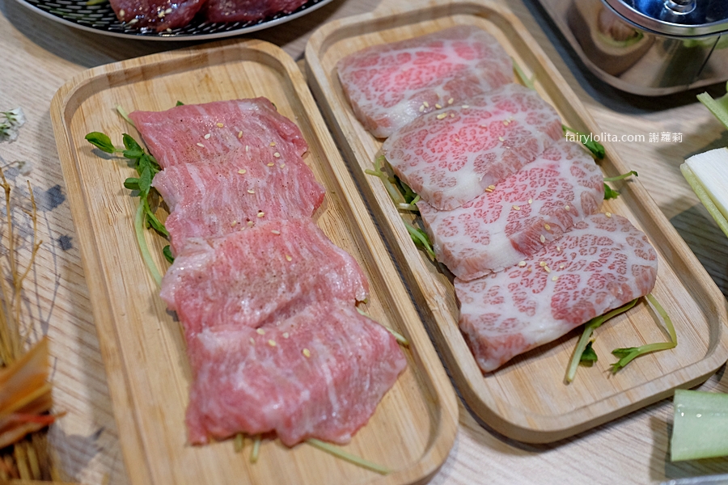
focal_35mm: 35
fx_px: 708
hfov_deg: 54.4
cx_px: 364
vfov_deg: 37.9
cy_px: 242
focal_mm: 23
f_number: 3.2
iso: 1600
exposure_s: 1/200
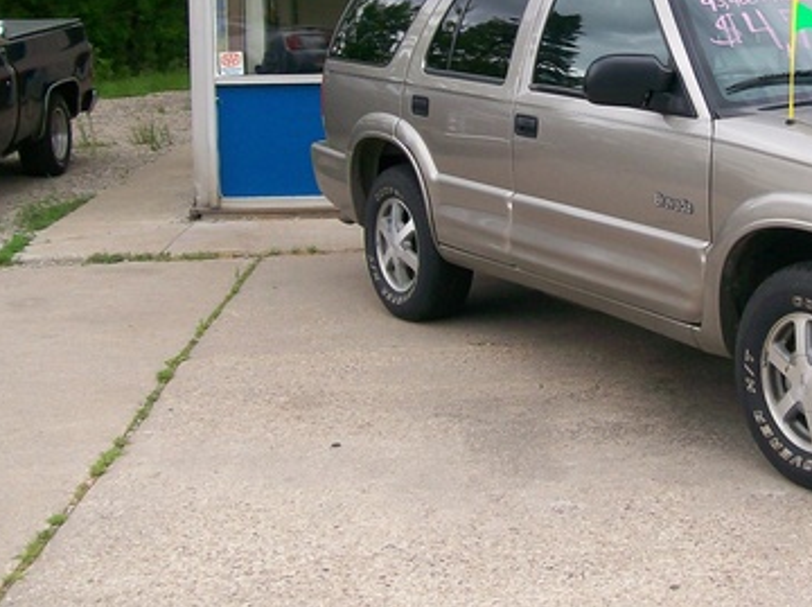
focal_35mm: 64
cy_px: 116
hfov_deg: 29.8
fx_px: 1499
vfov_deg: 22.5
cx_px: 609
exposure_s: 1/420
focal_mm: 6
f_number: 2.7
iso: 80
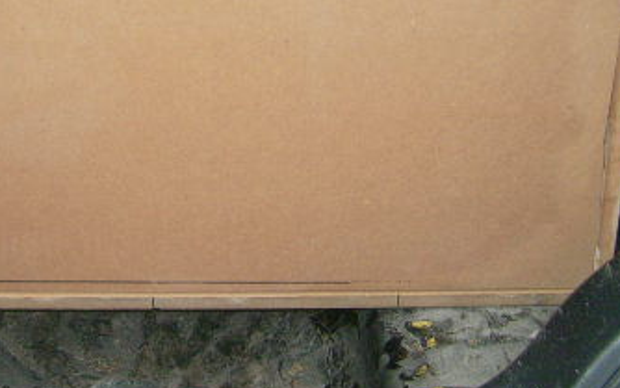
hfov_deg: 28.5
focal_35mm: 71
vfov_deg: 18.2
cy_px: 72
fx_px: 1200
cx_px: 143
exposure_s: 1/60
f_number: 2.8
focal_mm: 5.95
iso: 100
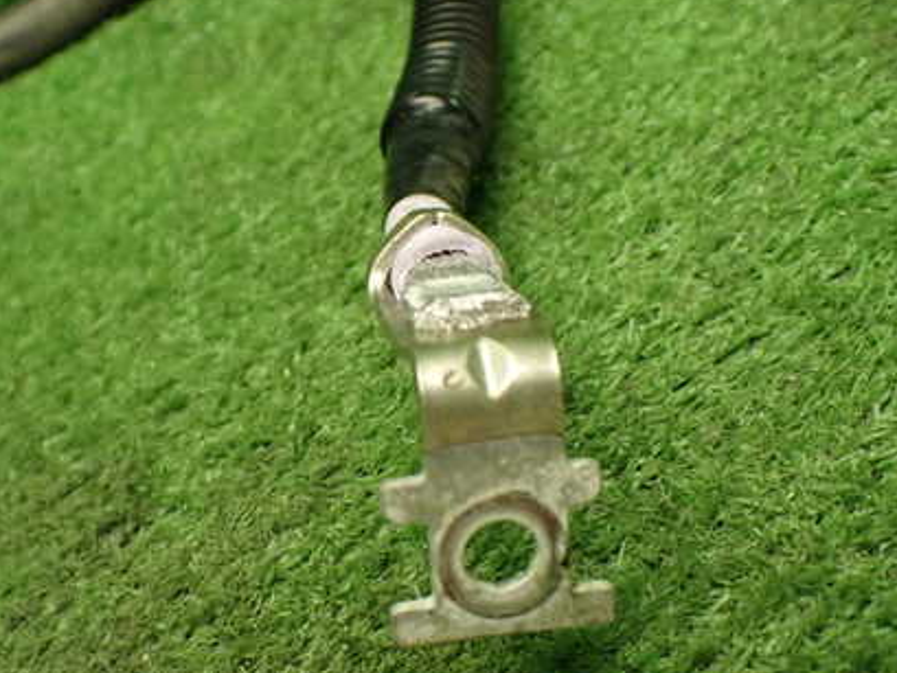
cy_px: 427
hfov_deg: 42.6
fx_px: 1141
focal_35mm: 44
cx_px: 336
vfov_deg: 32.7
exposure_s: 1/125
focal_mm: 5.4
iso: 800
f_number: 2.3
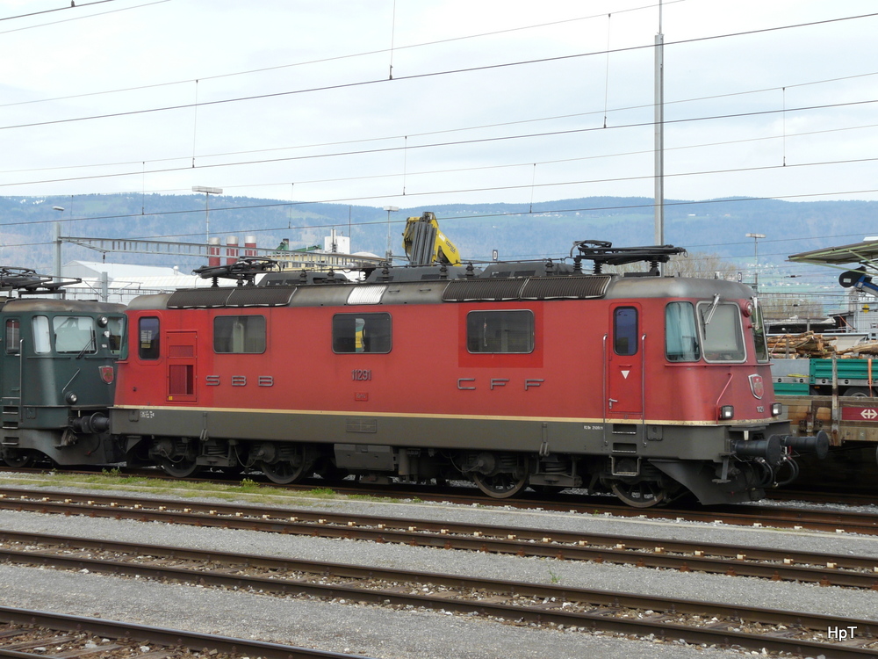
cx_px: 439
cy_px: 330
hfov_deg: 30.3
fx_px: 1623
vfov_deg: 22.9
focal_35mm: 64
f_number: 5.6
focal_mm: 10.5
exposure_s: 1/250
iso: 100
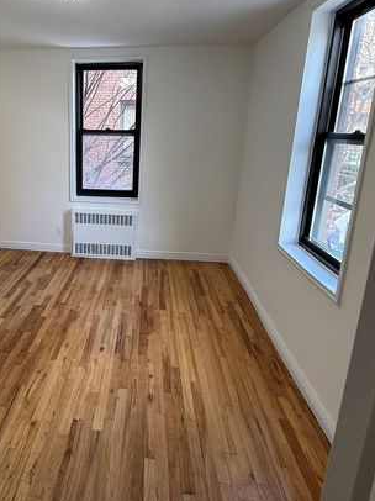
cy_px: 208
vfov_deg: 73.4
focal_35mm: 23
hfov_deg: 56.5
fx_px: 333
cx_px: 102
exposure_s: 1/120
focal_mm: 2.22
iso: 250
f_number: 2.2
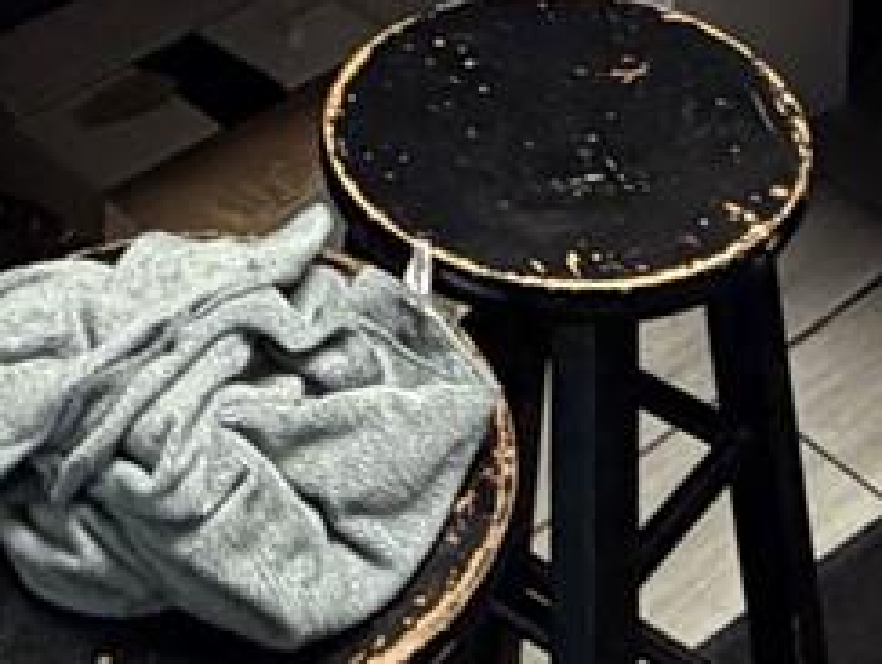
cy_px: -1107
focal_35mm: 92
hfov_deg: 21.3
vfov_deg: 11.8
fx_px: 2348
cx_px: 508
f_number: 2.2
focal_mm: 2.22
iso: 320
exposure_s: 1/60
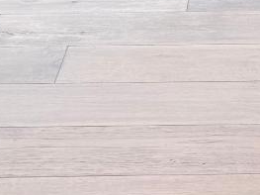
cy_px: -474
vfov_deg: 6.8
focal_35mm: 187
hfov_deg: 10.3
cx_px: 365
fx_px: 1404
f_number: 1.78
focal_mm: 6.76
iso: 160
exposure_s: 1/240
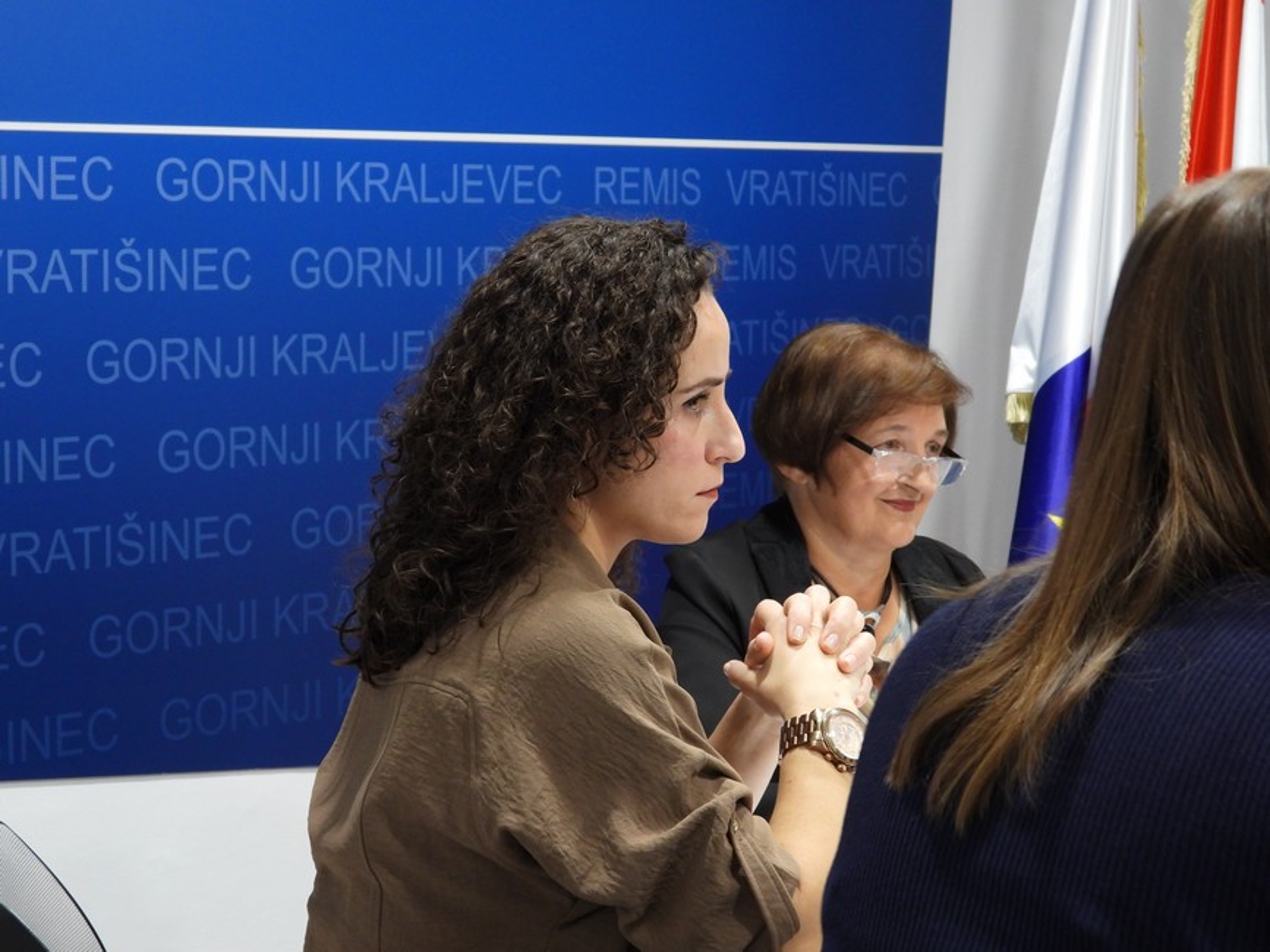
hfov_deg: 26.0
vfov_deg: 19.6
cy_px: 476
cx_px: 635
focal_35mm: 75
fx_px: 2751
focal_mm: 13.5
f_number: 3.5
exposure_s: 1/30
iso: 400
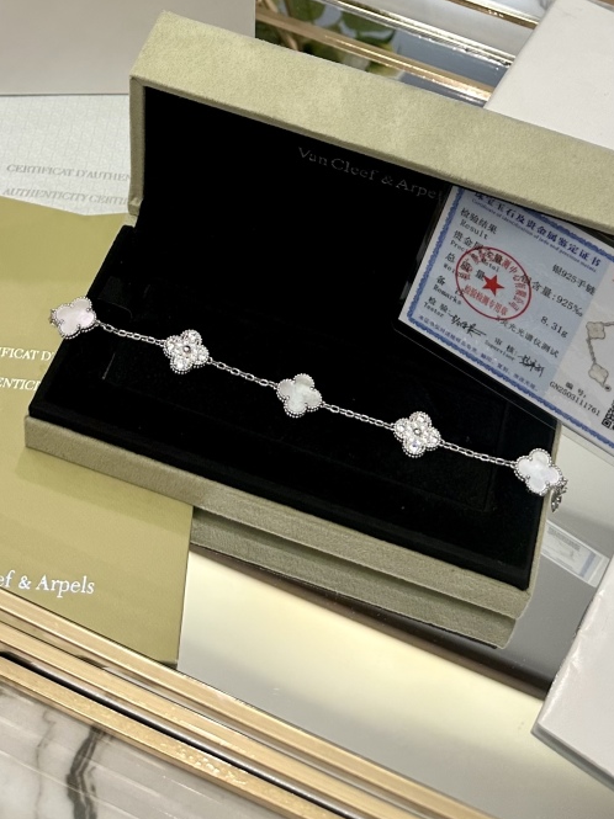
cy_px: -60
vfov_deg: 32.8
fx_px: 1231
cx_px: 340
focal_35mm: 52
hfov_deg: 28.0
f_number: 1.78
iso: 160
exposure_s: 1/100
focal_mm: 6.86
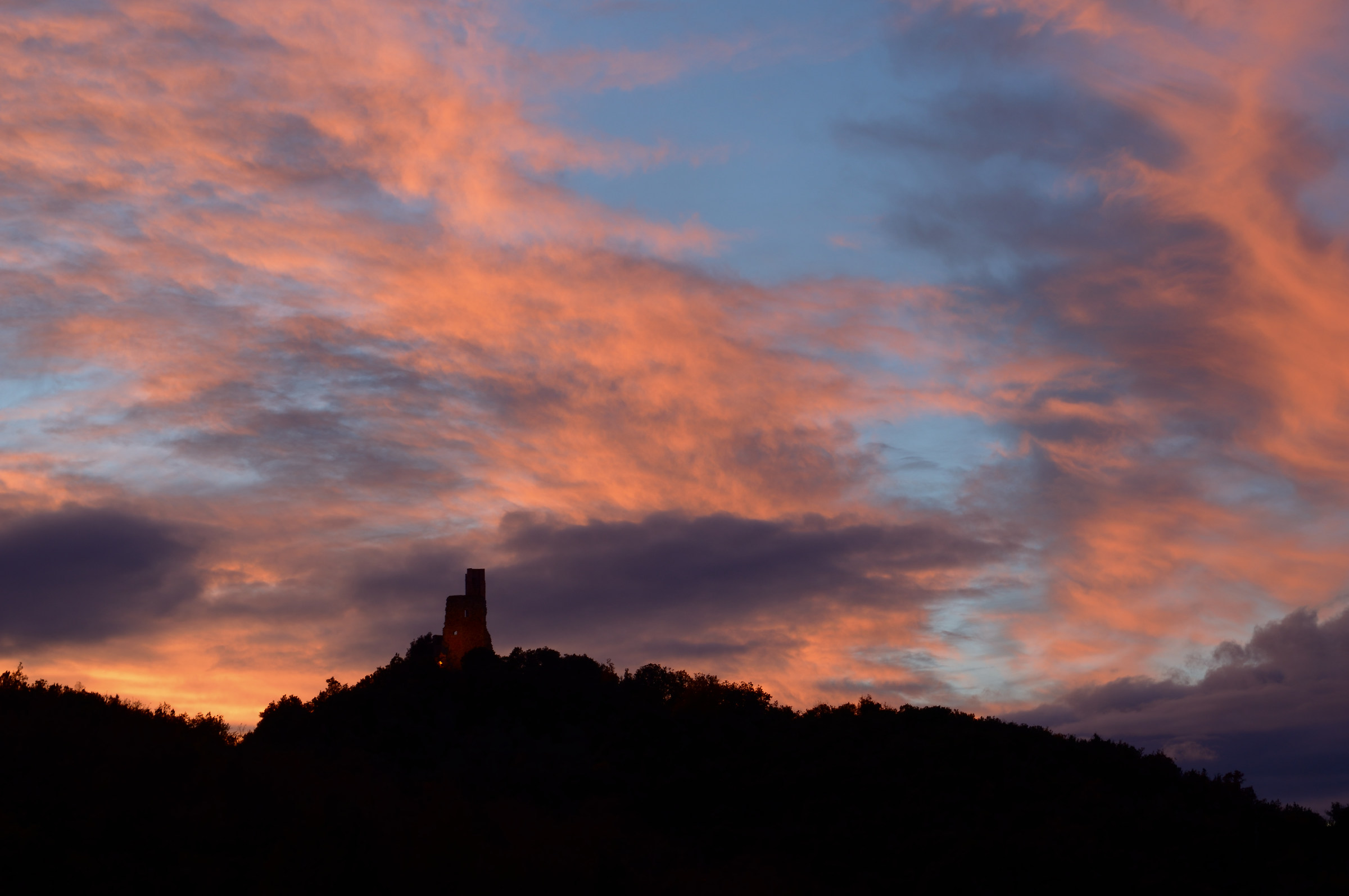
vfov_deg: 16.5
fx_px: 3088
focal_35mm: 82
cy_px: 448
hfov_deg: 24.6
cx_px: 674
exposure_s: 1/15
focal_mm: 55
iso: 100
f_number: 8
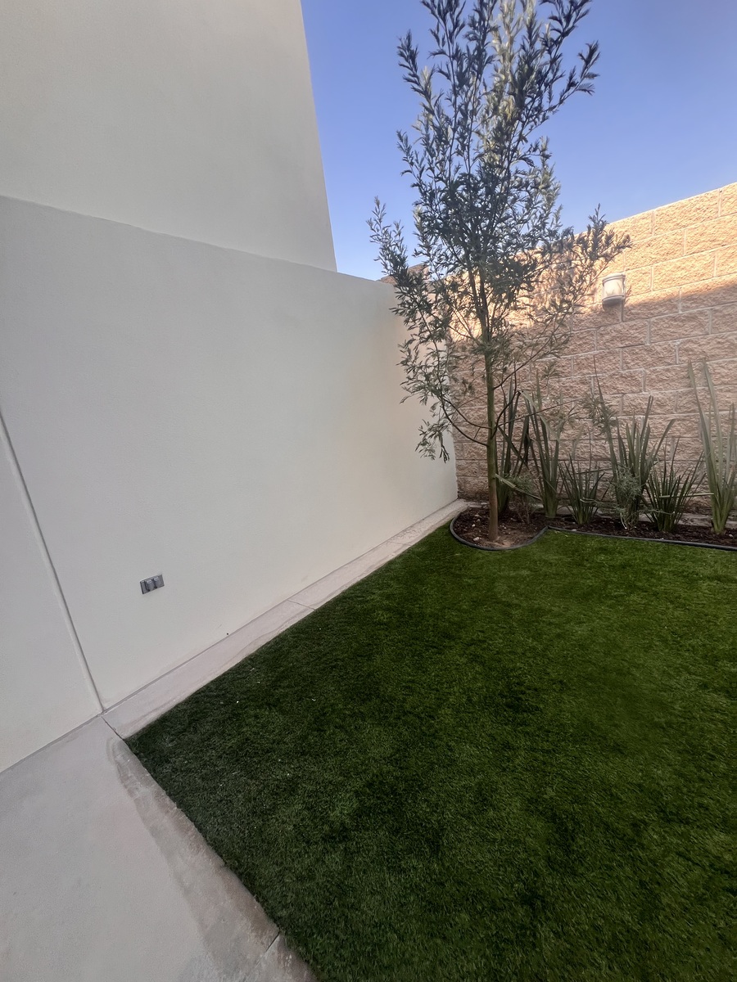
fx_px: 369
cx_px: 368
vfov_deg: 106.2
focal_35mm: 13
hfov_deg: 89.9
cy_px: 491
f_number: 1.8
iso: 32
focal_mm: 1.57
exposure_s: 1/233
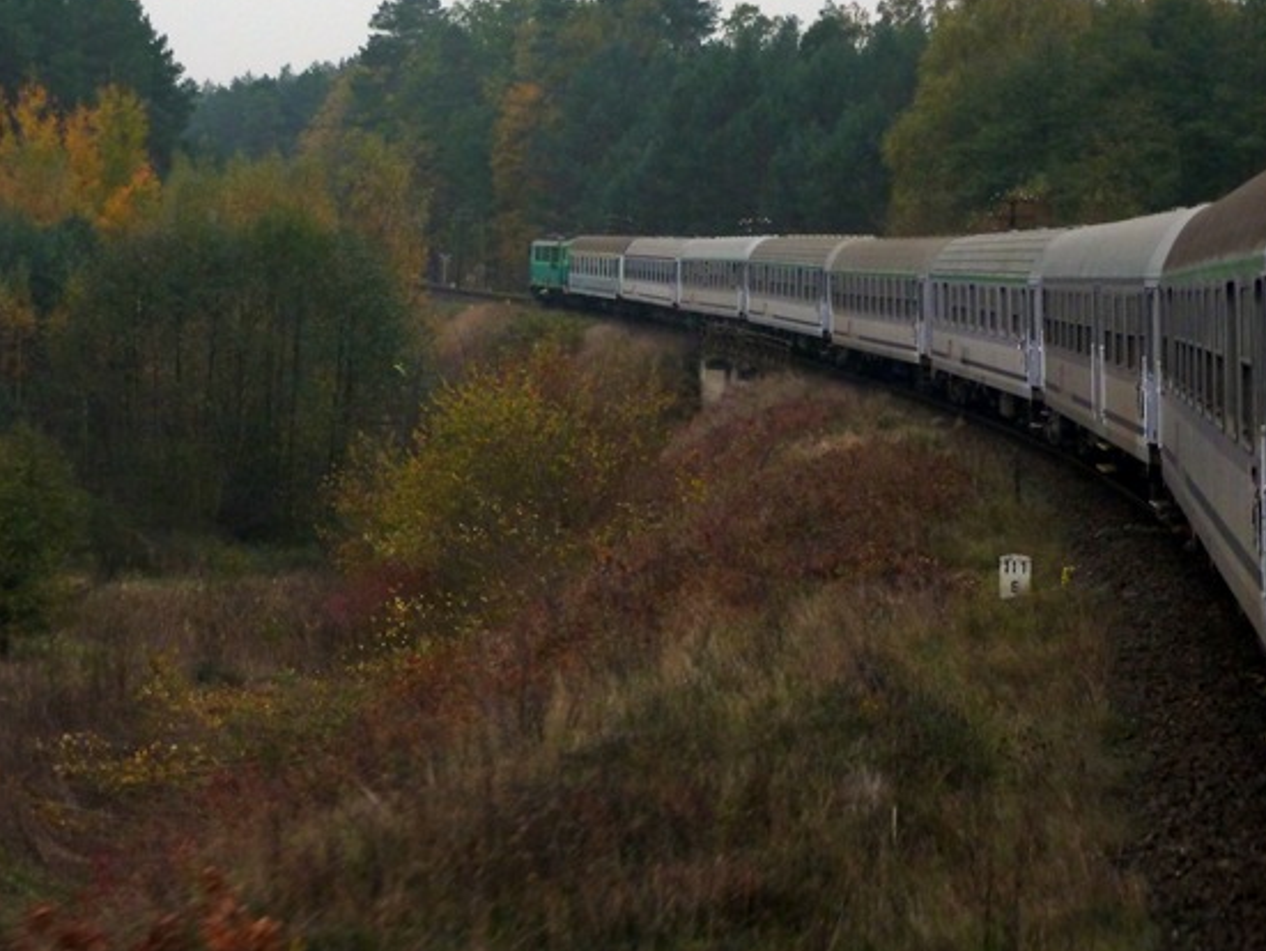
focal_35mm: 103
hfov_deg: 19.0
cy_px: 324
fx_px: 3769
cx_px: 418
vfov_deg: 14.4
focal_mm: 12.7
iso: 200
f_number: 4.7
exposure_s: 1/100
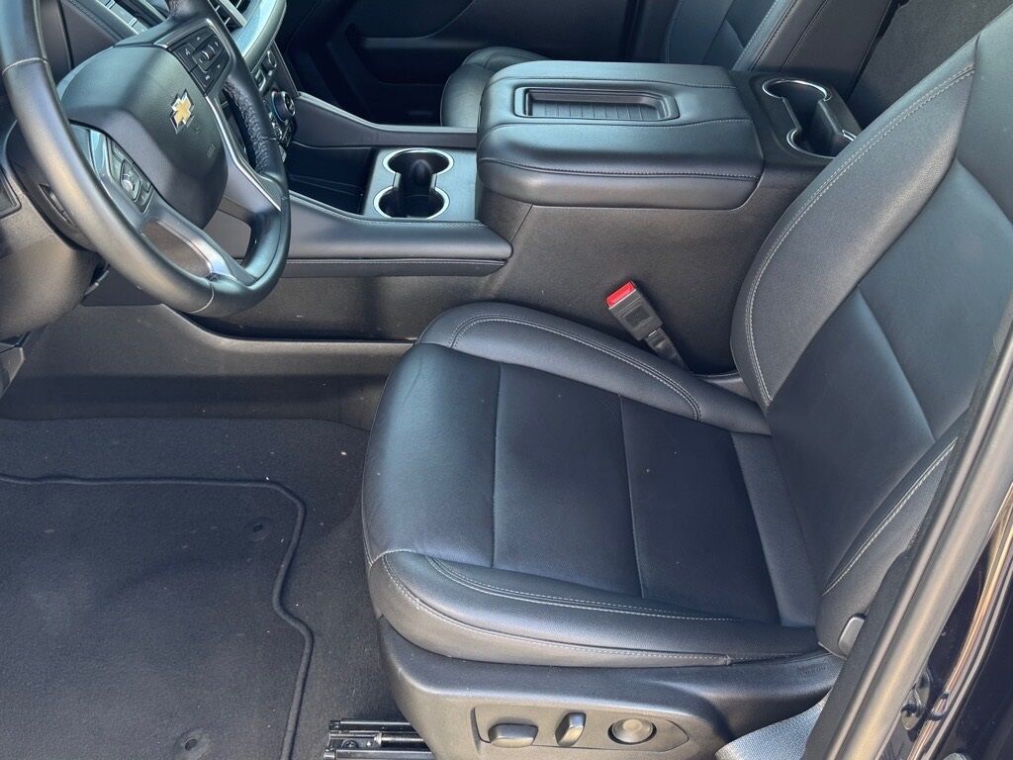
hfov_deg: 71.6
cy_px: 380
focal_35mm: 24
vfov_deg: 56.8
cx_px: 506
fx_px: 702
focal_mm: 6.76
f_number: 1.78
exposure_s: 1/121
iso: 100
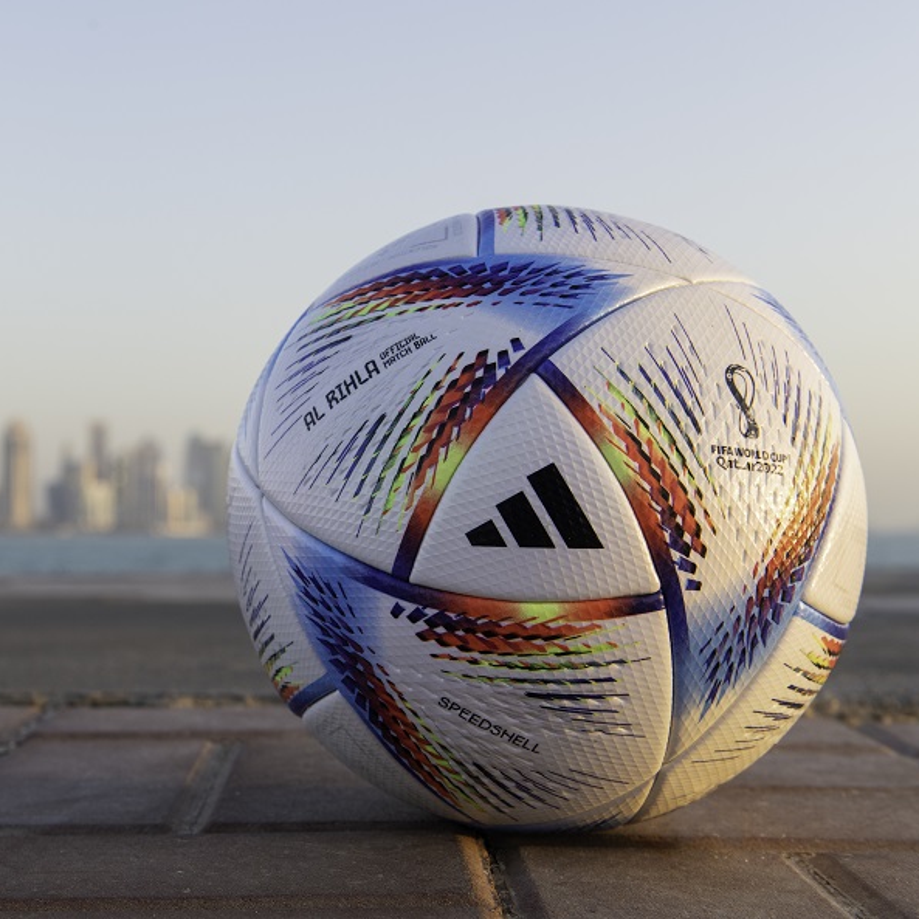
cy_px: 459
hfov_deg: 29.2
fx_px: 1742
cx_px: 250
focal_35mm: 58
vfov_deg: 29.6
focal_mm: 45
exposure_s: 1/160
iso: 400
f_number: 8
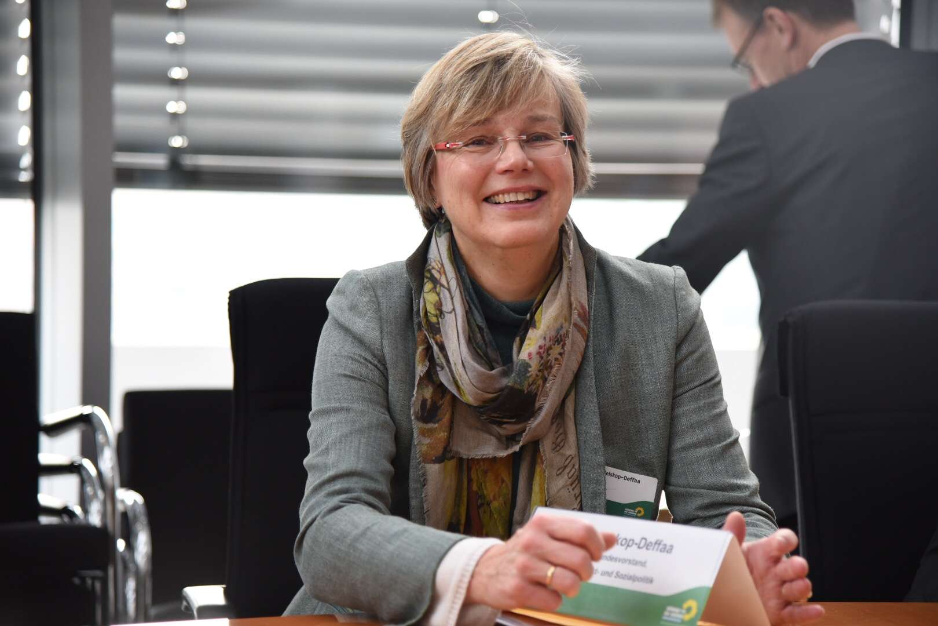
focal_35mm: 105
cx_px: 469
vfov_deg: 13.0
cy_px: 313
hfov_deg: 19.5
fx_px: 2736
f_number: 4
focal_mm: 105
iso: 1250
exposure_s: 1/250
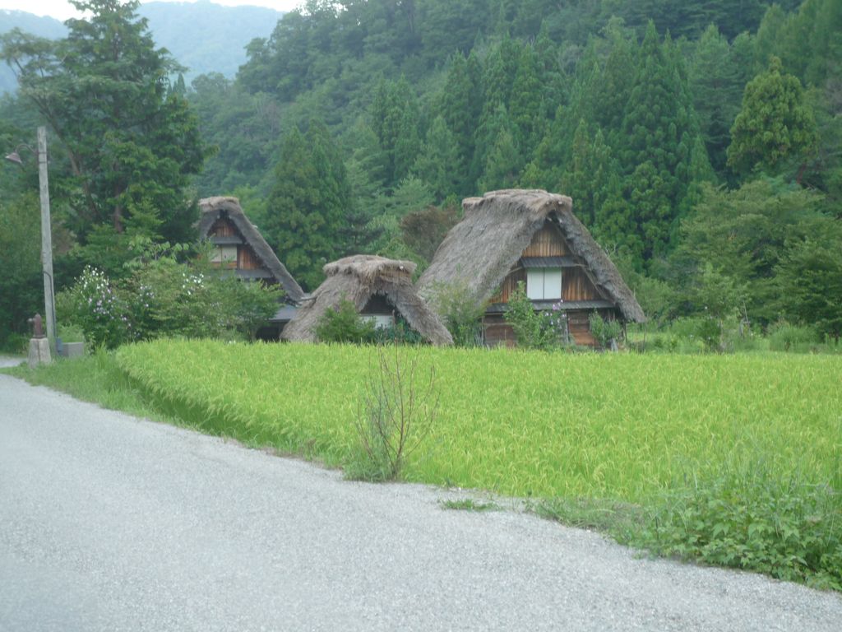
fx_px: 1435
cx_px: 421
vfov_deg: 24.8
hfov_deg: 32.7
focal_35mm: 59
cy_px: 316
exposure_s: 1/50
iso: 100
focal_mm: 10.4
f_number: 4.7
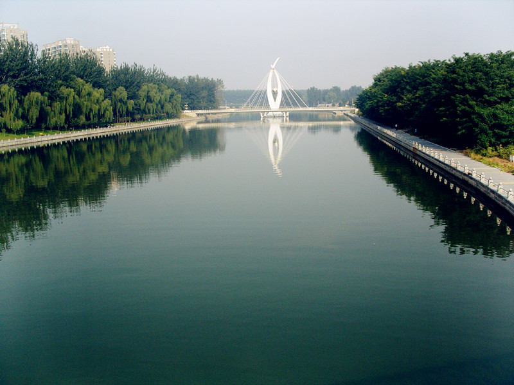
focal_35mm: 38
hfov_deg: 49.0
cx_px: 257
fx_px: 564
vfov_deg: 37.7
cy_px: 192
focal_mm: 7.8
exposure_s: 1/1000
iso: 80
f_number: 3.5
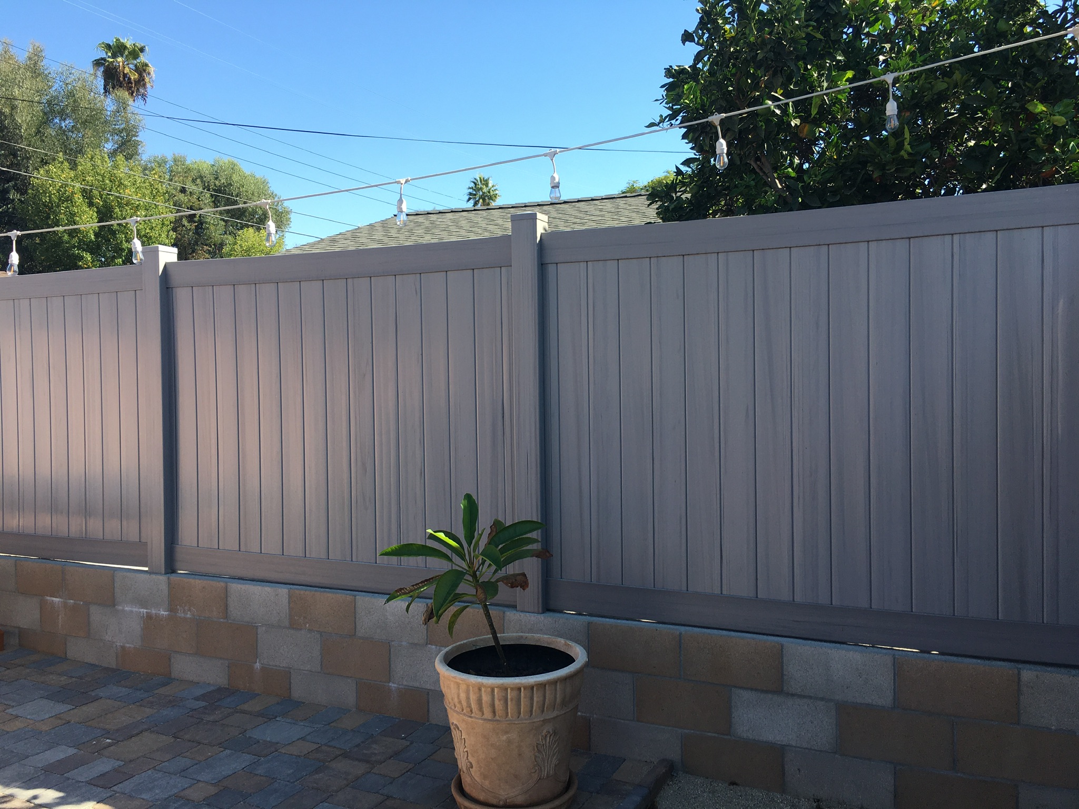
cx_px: 540
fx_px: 904
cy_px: 404
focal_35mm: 29
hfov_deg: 61.7
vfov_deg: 48.2
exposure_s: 1/506
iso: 25
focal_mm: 4.15
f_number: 2.2
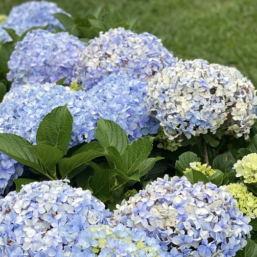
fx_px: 882
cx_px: 50
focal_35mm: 105
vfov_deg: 16.6
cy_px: 163
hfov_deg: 16.5
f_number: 2
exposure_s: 1/716
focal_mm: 6
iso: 20
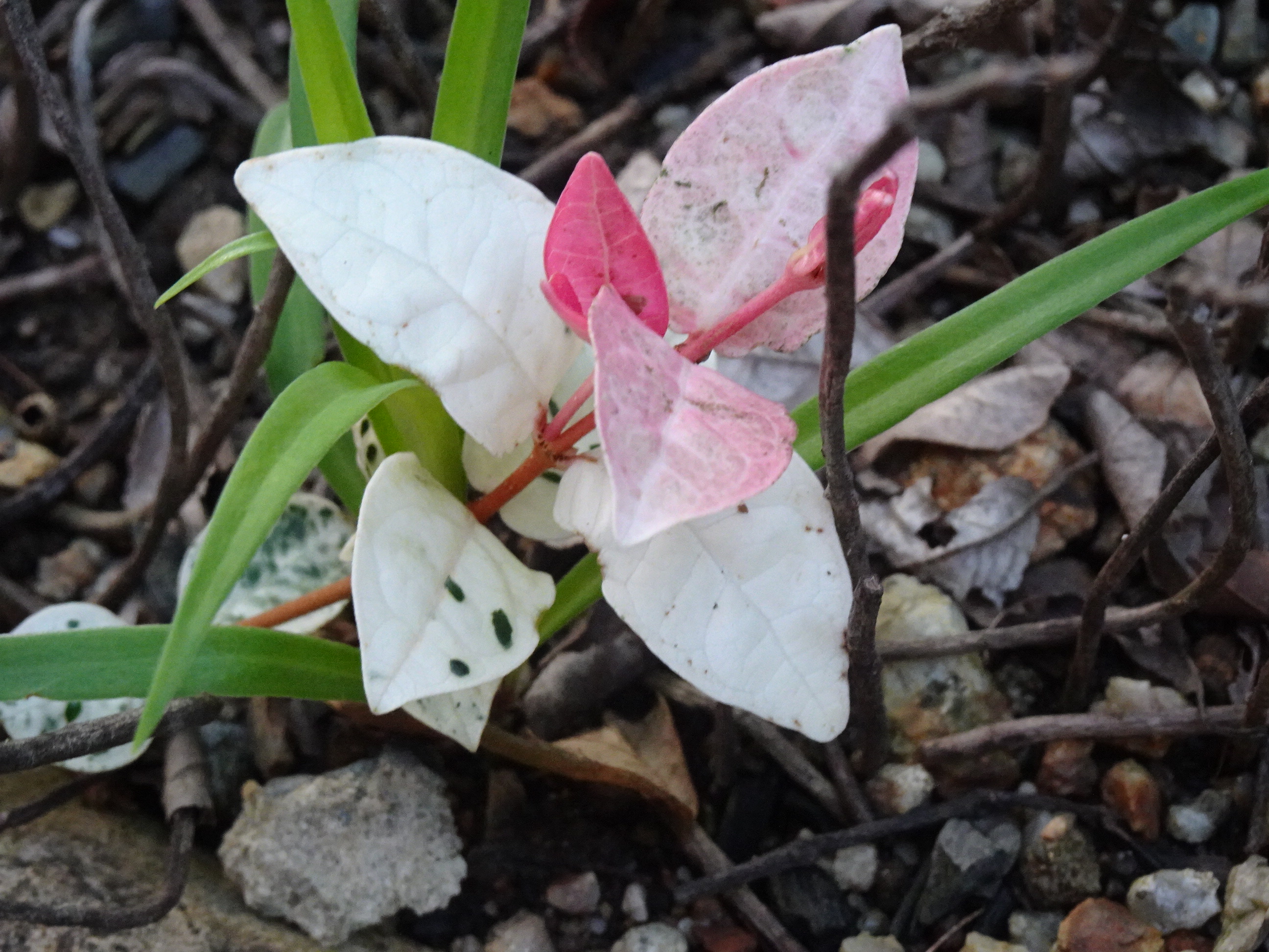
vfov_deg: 17.8
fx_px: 3043
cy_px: 476
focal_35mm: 83
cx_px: 634
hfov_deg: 23.6
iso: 800
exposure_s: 1/60
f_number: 5
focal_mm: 13.05
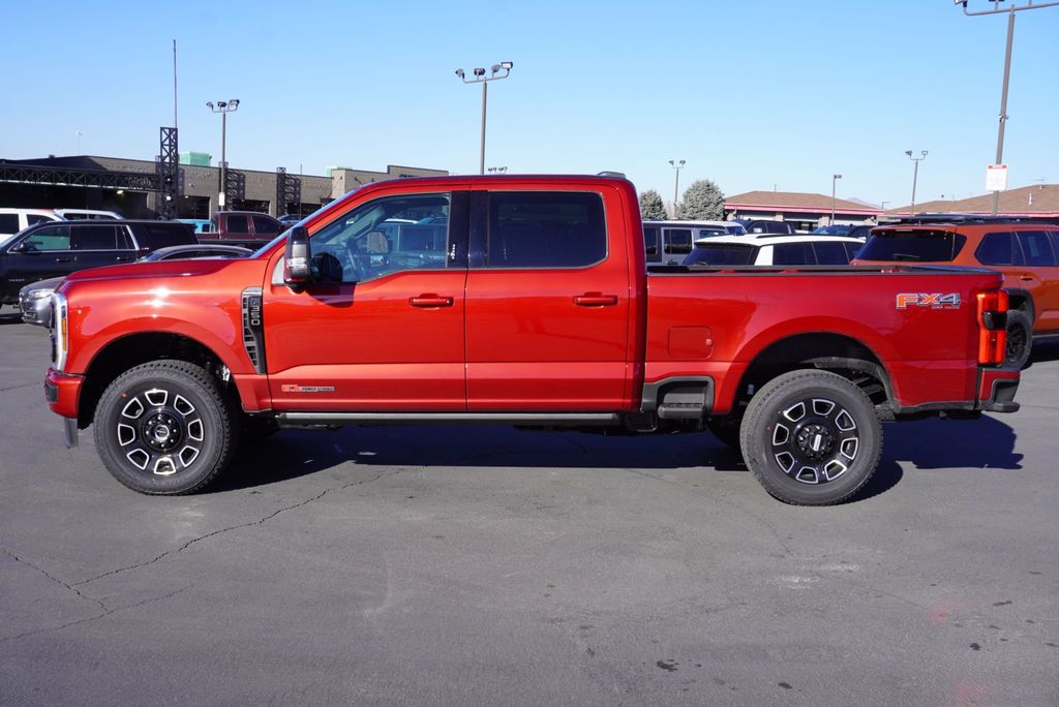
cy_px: 354
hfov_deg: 55.1
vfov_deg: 38.4
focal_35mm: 34
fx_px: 1015
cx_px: 530
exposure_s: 1/125
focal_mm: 23
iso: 100
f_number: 9
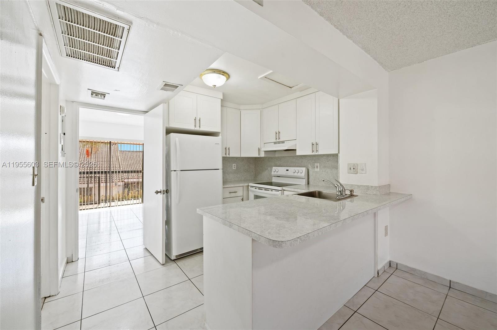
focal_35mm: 14
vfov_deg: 81.1
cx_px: 248
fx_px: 193
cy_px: 165
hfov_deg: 104.3
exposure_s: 1/15
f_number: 8
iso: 200
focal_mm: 14
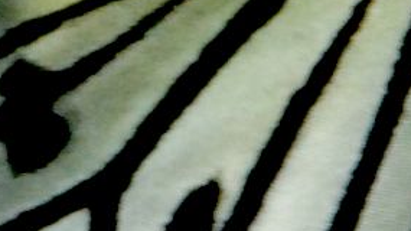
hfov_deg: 1.0
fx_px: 24662
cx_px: 37
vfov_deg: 0.5
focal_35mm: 2264
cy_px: -22
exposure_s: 1/60
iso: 800
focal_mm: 200
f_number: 5.6
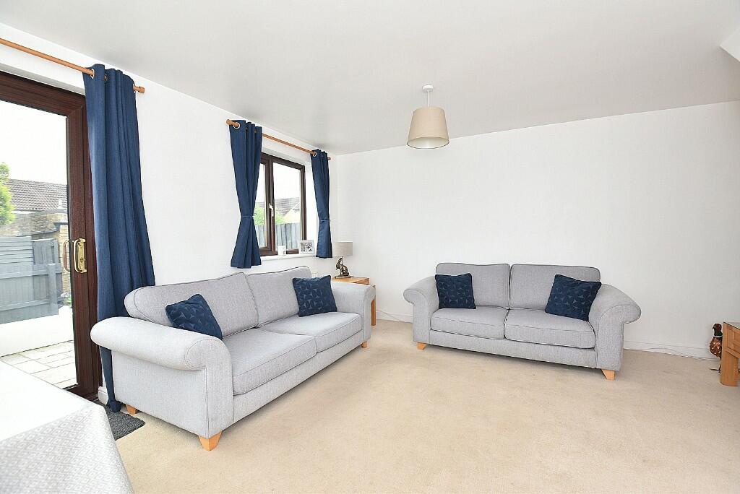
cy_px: 247
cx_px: 370
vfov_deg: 77.4
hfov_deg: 100.4
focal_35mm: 15
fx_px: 308
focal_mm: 10
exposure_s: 1/200
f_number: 5
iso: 280
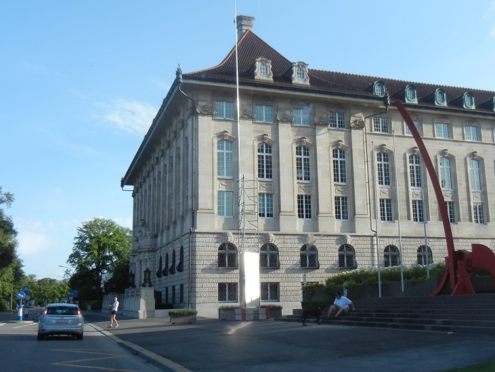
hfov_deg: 44.7
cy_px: 192
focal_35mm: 42
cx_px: 278
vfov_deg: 34.4
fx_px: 601
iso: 160
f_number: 3.5
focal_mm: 5.4
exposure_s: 1/535
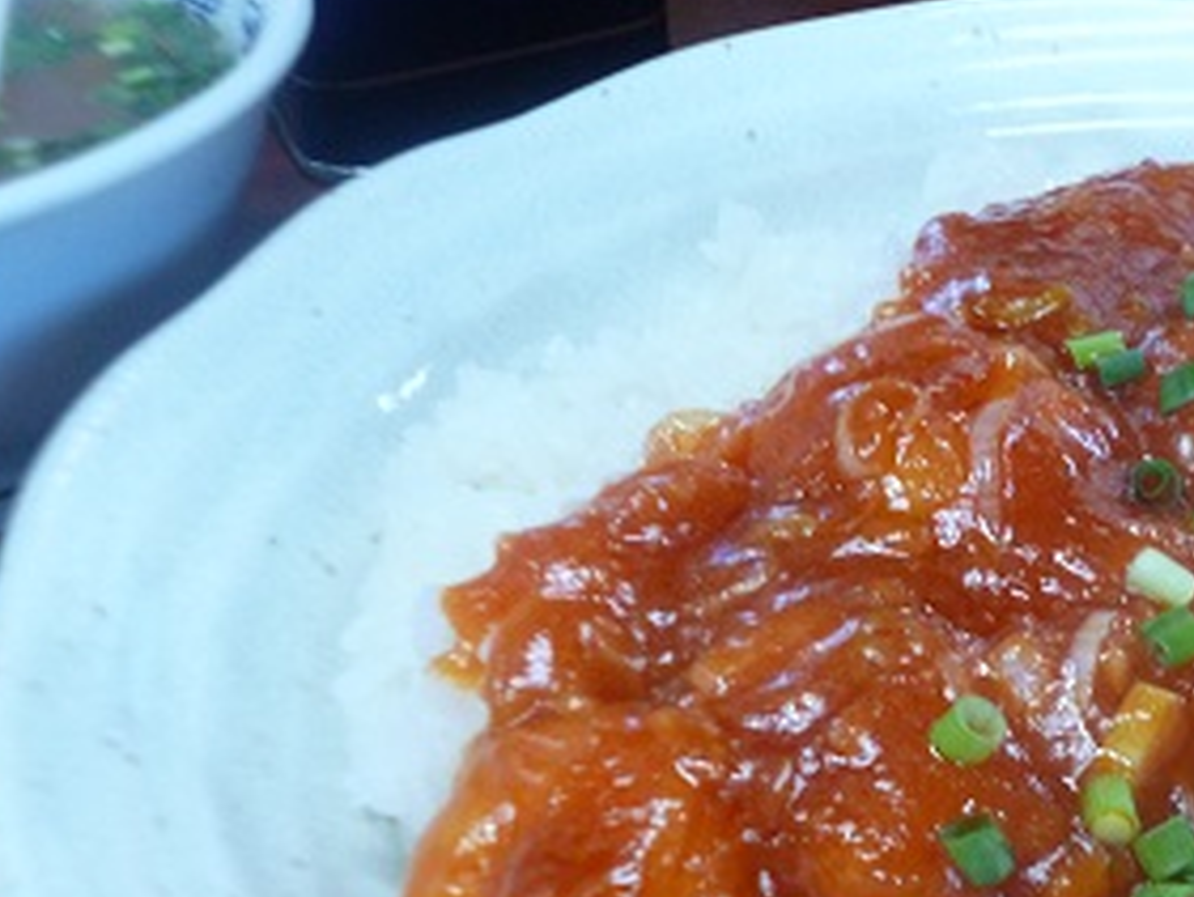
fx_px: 2105
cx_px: 948
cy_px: 691
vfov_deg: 23.8
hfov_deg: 30.9
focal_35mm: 61
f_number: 3.1
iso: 400
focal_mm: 6.4
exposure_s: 1/20
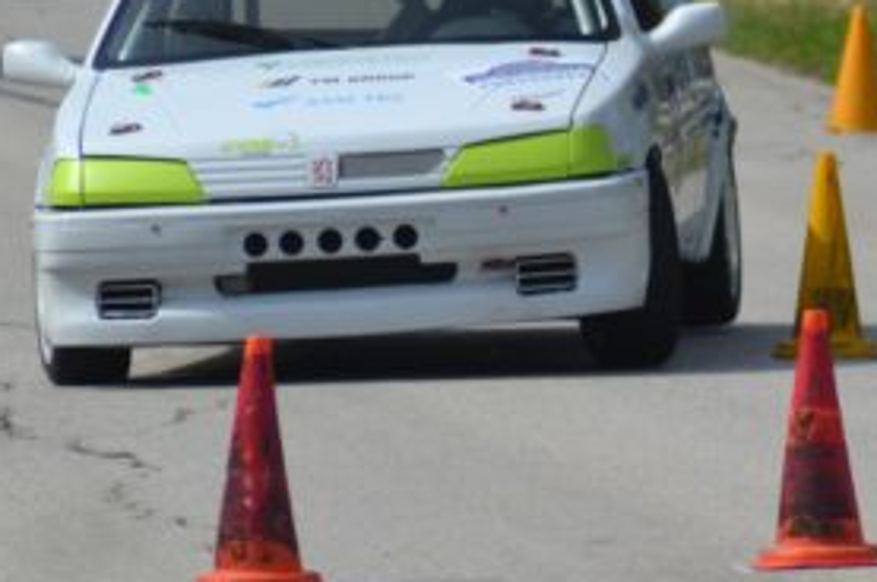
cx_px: 782
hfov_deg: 1.8
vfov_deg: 1.2
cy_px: 111
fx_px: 27544
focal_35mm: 1132
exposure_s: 1/2000
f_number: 7.1
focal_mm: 300
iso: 400
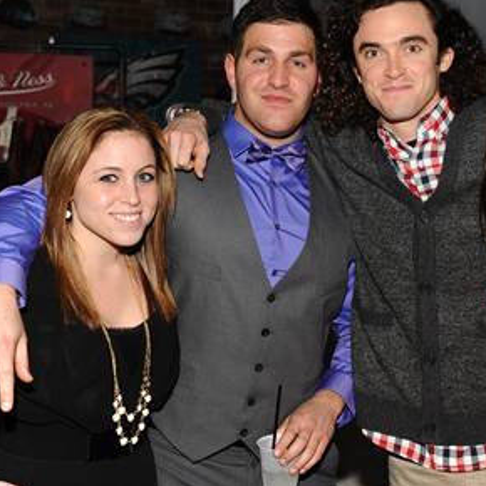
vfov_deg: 24.3
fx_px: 1128
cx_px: 347
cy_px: 186
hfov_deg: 24.1
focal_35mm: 71
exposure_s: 1/250
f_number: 4.8
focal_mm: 44
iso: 1100
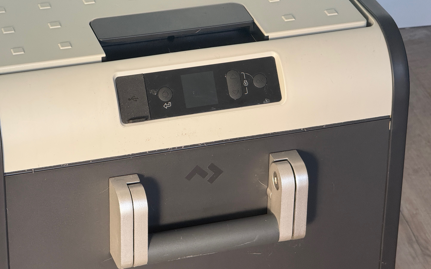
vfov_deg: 10.2
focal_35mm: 128
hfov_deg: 16.3
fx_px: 1503
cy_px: 136
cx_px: 215
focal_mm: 15.66
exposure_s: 1/99
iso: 160
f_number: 2.8
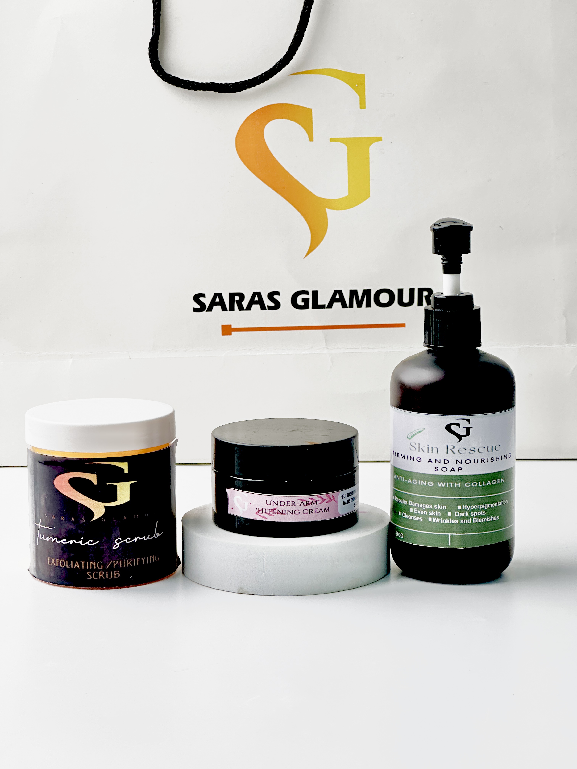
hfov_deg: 19.1
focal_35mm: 77
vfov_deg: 25.3
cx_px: 288
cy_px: 384
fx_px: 1711
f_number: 2.8
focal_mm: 9
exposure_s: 1/100
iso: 64
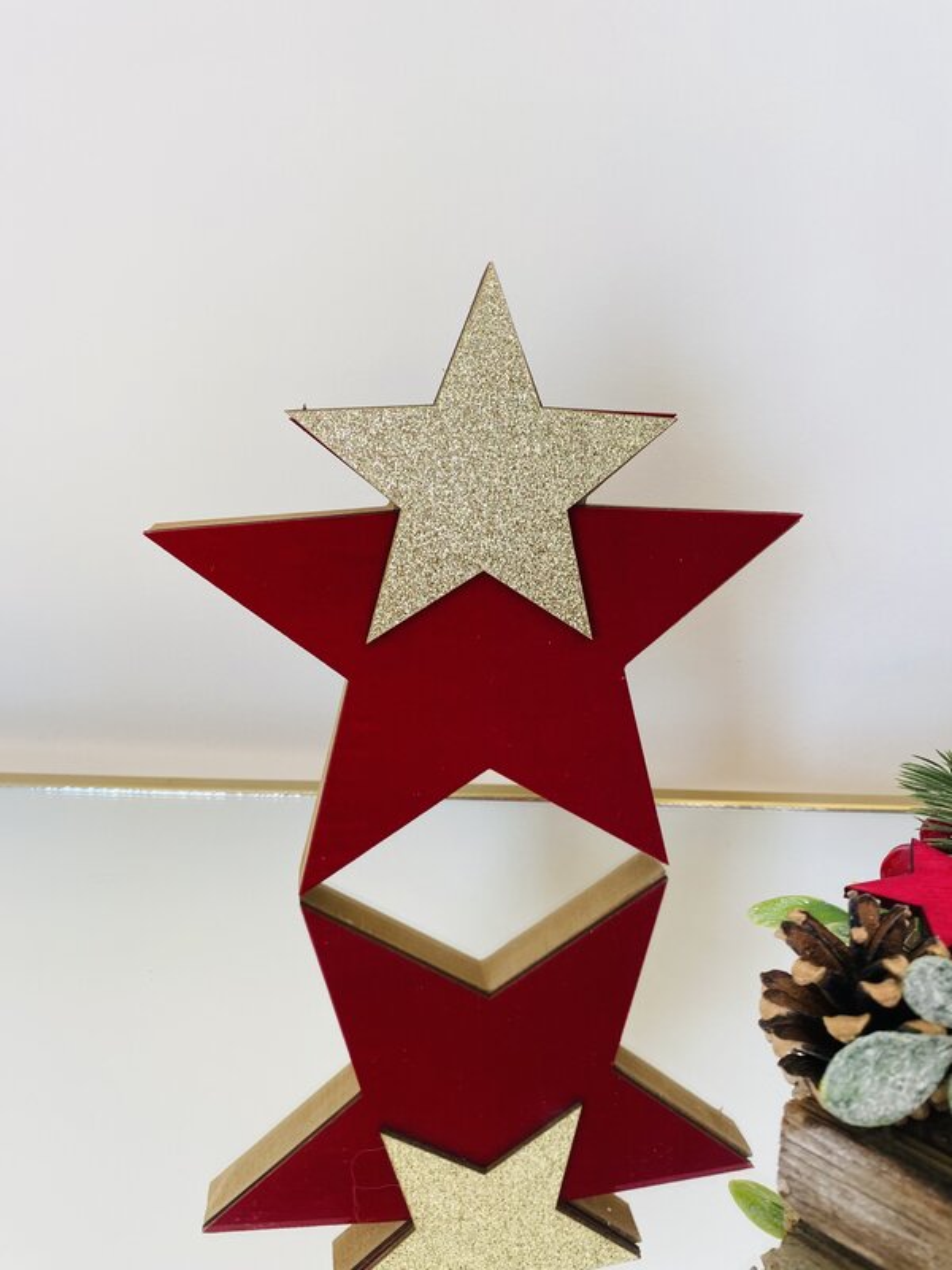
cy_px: 635
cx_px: 476
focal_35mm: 26
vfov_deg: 67.3
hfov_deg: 53.1
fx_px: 953
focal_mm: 4.25
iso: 50
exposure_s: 1/100
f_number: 1.8
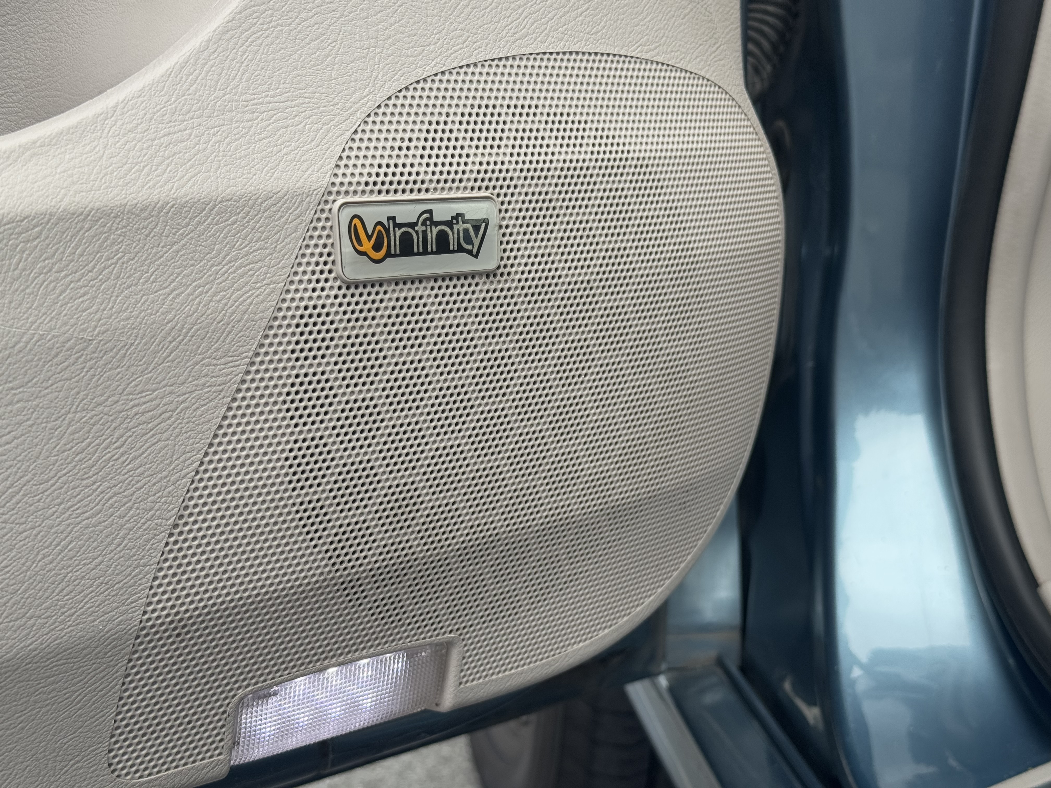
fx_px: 1457
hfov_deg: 39.7
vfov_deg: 30.3
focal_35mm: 48
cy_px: 394
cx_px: 526
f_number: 1.78
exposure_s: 1/121
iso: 50
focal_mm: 6.76
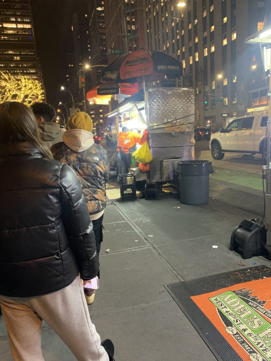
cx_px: 136
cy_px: 180
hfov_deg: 53.1
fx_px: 271
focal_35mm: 26
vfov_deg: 67.3
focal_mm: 4.25
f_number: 1.8
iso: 320
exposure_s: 1/40
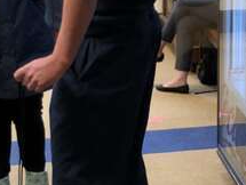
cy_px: 57
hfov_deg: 18.5
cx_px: 227
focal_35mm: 104
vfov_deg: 14.2
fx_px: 740
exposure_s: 1/15
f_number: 1.8
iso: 50
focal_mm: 3.99
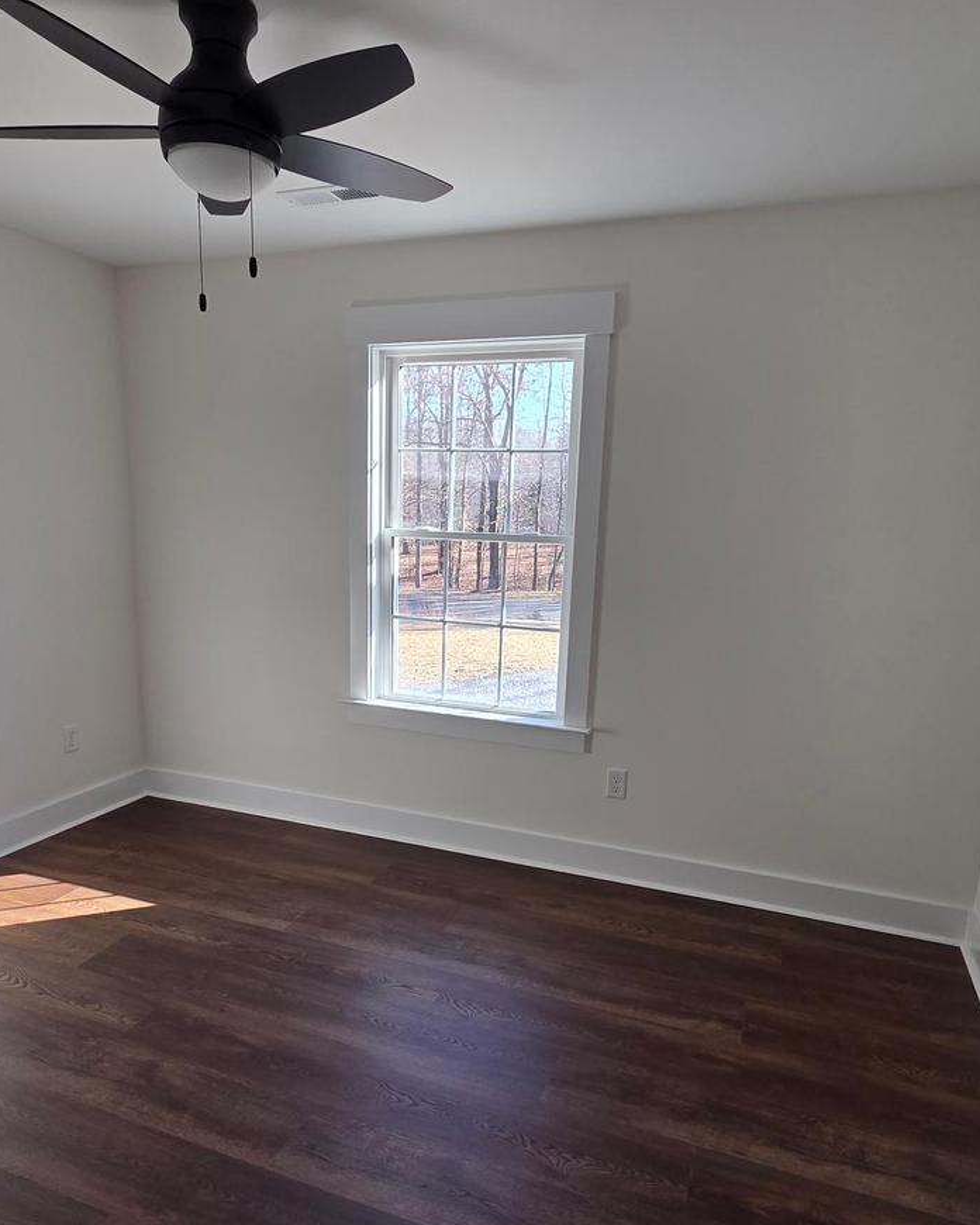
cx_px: 466
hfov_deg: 65.5
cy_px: 690
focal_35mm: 21
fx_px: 761
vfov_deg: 77.3
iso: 64
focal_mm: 2.2
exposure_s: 1/120
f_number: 2.2
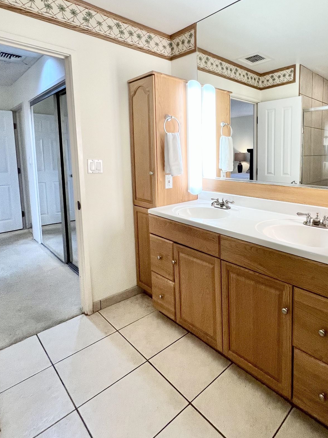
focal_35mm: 19
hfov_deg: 66.5
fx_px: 240
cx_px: 223
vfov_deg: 83.9
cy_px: 180
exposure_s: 1/120
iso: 100
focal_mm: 1.57
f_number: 1.8
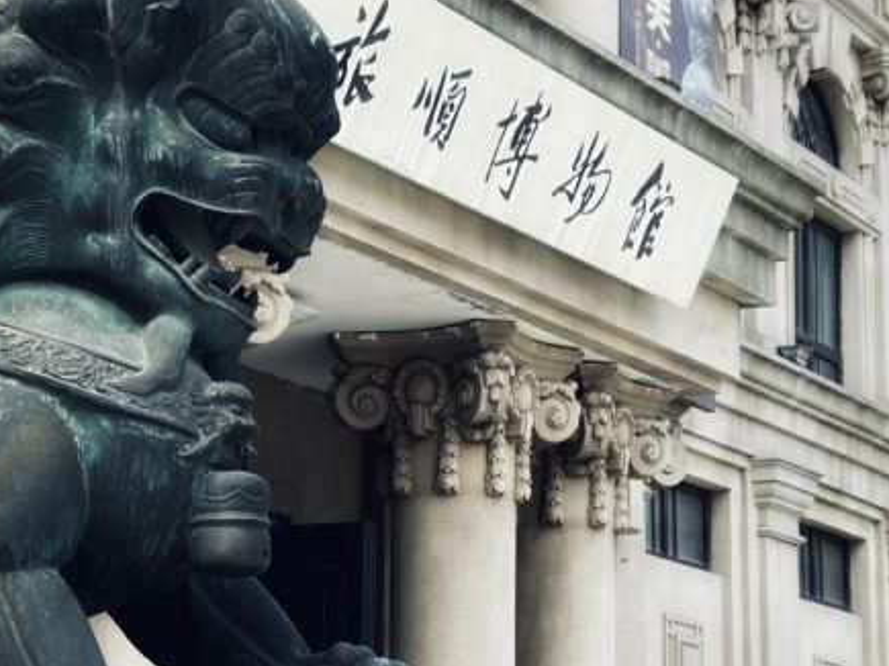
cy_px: 311
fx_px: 2901
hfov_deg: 17.4
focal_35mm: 113
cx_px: 372
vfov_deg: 13.1
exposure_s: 1/506
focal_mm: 7.5
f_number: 2.2
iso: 20
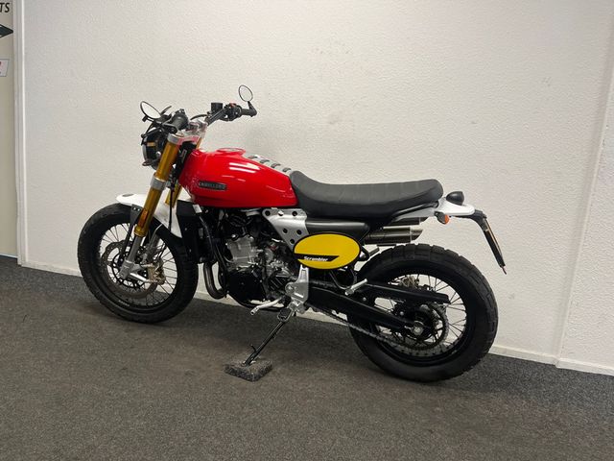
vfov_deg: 53.1
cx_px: 307
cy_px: 230
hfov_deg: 67.3
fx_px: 461
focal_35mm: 26
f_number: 1.6
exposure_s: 1/100
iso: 125
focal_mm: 5.1
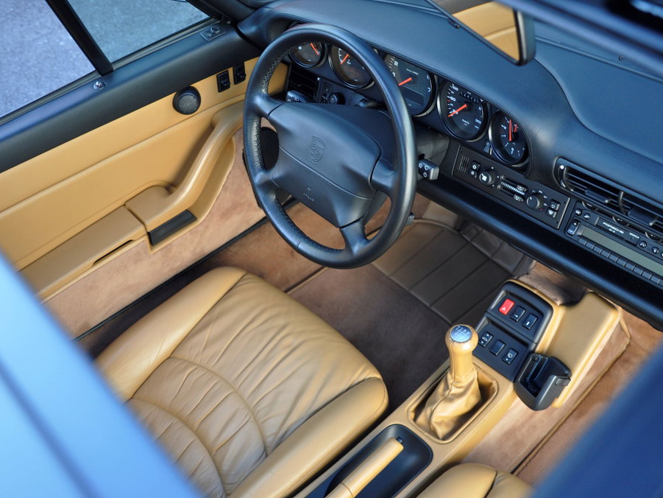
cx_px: 325
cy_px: 248
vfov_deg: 39.7
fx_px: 690
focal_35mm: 36
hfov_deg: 51.3
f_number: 4
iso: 500
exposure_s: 1/80
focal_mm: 22
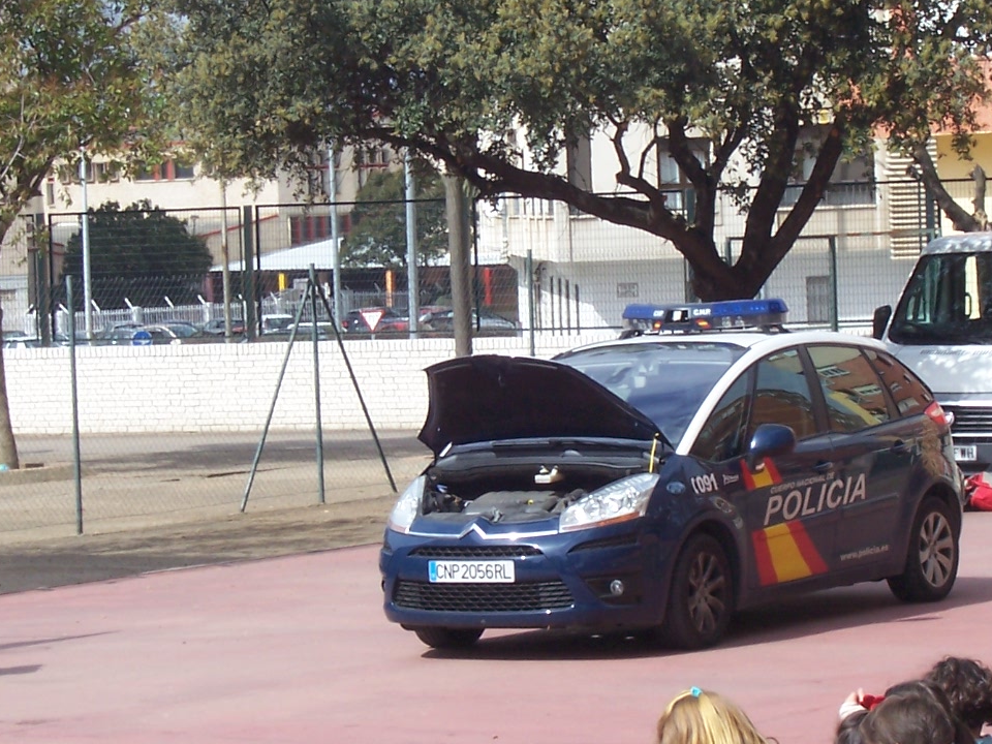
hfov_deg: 11.2
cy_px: 377
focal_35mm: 176
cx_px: 567
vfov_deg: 8.4
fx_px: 5044
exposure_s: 1/125
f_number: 9.5
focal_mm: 16.8
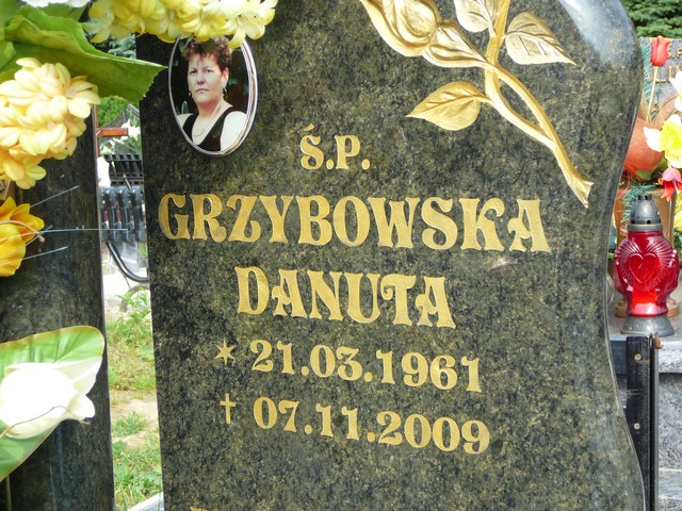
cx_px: 341
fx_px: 1281
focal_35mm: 65
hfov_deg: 29.8
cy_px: 256
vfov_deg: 22.6
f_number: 3.6
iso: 80
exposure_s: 1/250
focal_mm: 9.7
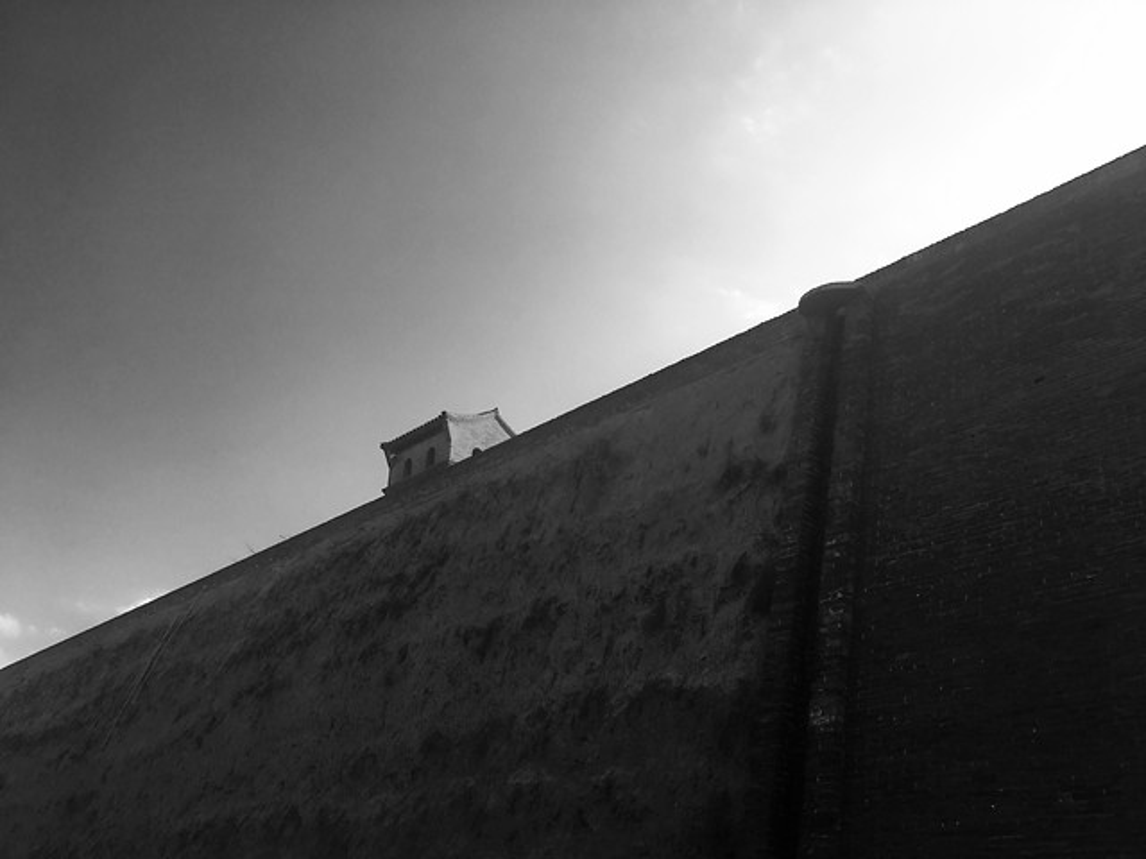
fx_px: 960
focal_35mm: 29
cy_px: 430
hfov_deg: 61.7
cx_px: 573
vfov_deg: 48.2
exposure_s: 1/407
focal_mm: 4.15
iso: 25
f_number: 2.2
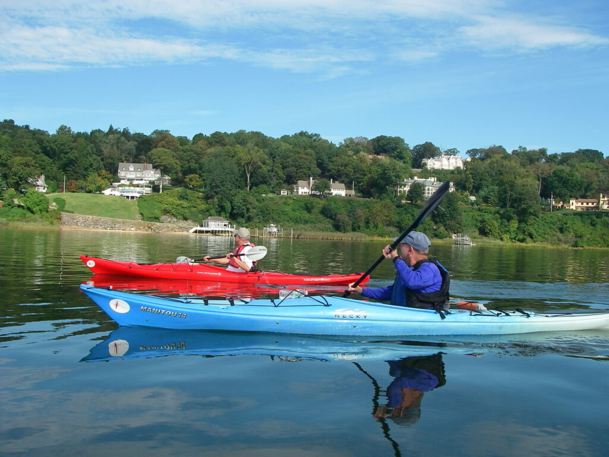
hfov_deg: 49.0
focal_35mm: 38
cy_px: 228
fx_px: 669
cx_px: 304
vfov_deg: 37.7
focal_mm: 6.3
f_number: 6.6
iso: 64
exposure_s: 1/160
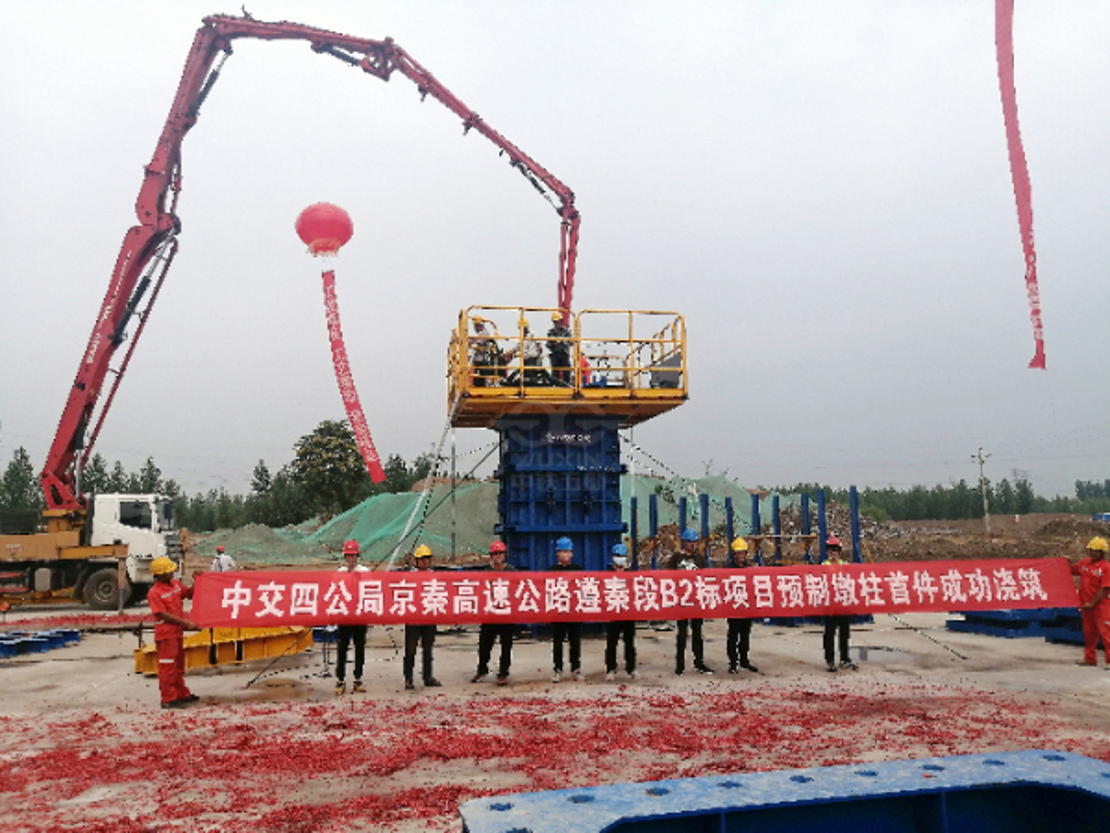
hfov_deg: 65.3
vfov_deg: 51.4
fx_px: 866
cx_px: 555
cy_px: 416
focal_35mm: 27
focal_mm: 3.62
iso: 50
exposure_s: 1/2410
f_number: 1.8
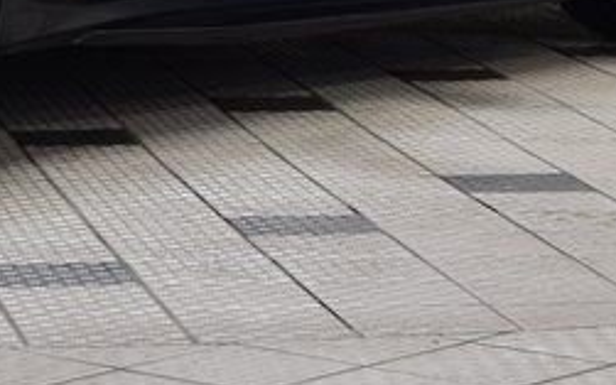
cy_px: -298
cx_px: -209
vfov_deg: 5.2
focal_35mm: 250
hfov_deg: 8.3
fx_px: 4198
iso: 400
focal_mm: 40
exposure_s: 1/15
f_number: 6.3
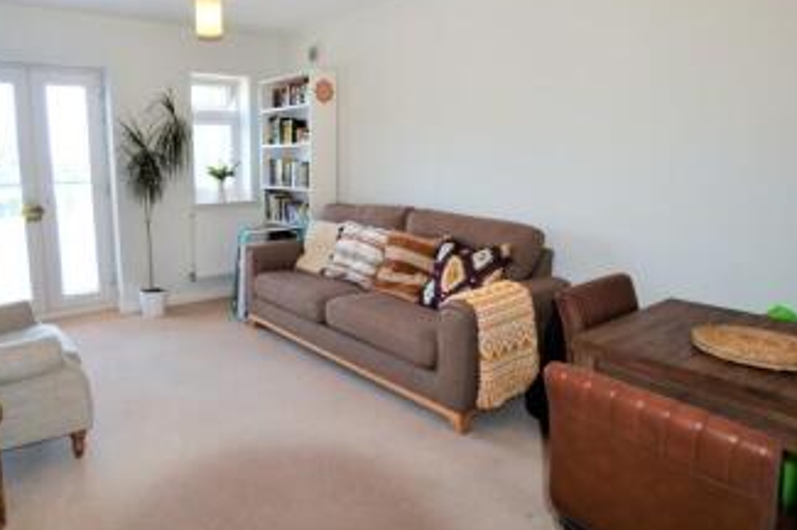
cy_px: 239
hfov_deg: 77.0
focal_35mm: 22
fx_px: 487
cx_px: 292
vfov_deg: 57.0
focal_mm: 10
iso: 400
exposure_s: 1/100
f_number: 4
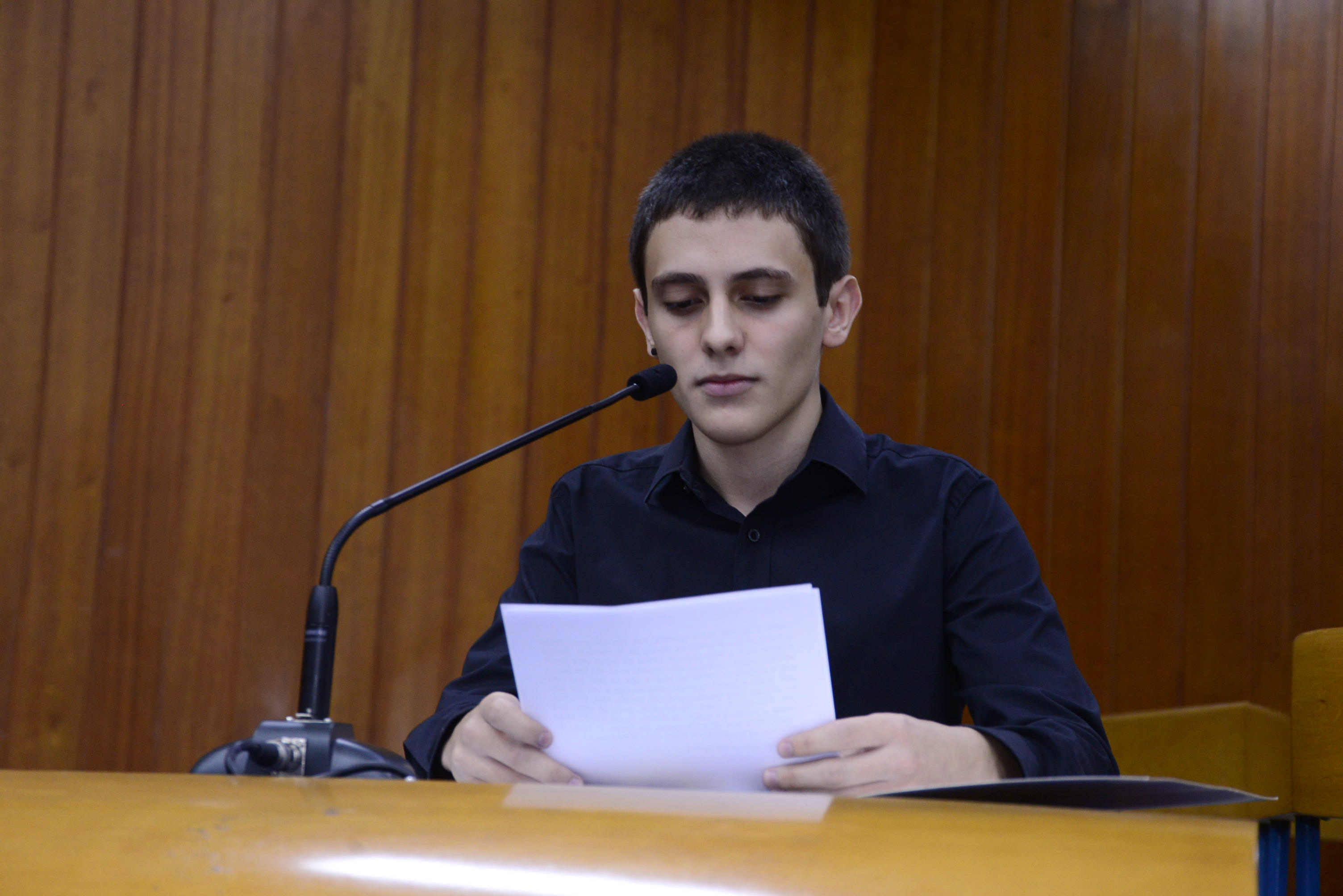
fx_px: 3172
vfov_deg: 16.1
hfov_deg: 23.9
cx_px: 672
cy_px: 448
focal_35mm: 85
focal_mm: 85
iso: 2500
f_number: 5.6
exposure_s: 1/60
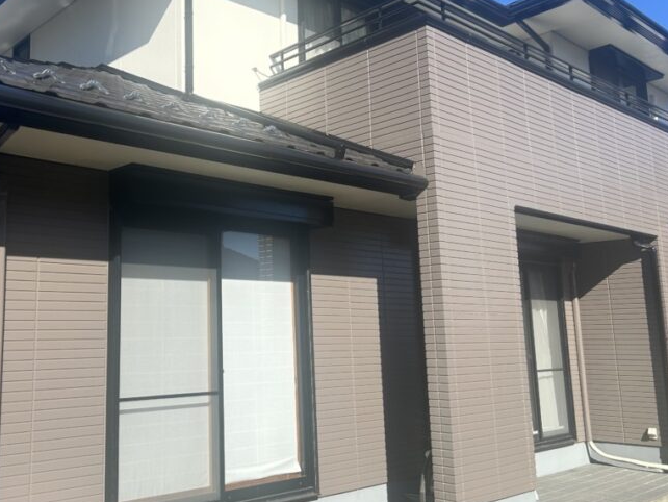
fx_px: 714
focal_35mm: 37
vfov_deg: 38.6
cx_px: 216
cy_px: 216
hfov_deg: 49.2
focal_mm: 5.7
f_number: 1.5
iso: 50
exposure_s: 1/3460
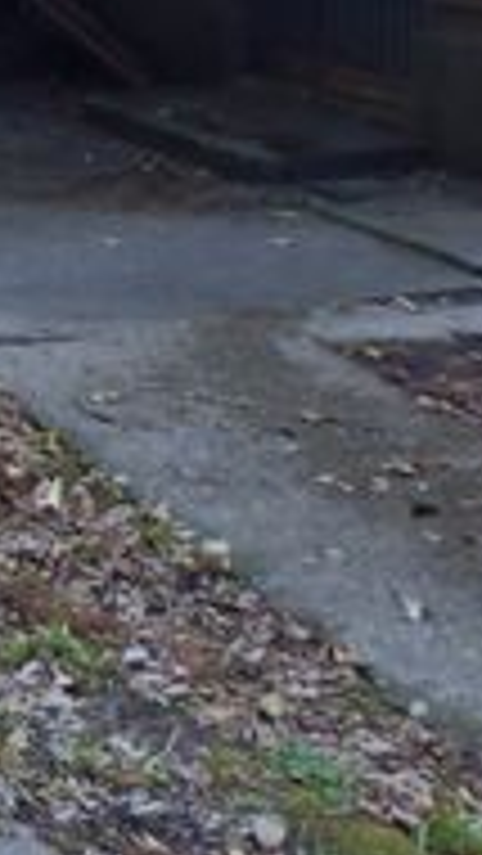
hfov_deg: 10.7
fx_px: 2497
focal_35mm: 110
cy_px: -22
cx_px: -167
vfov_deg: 18.9
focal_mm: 4.2
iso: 125
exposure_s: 1/30
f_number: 3
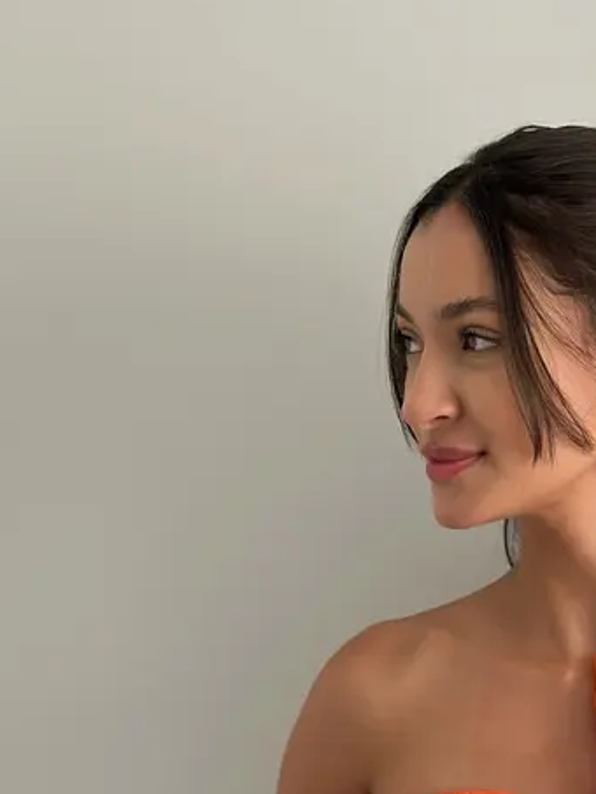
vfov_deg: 18.0
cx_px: 592
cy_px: 820
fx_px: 2432
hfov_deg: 13.8
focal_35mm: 106
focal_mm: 6.86
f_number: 1.78
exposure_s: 1/170
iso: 125
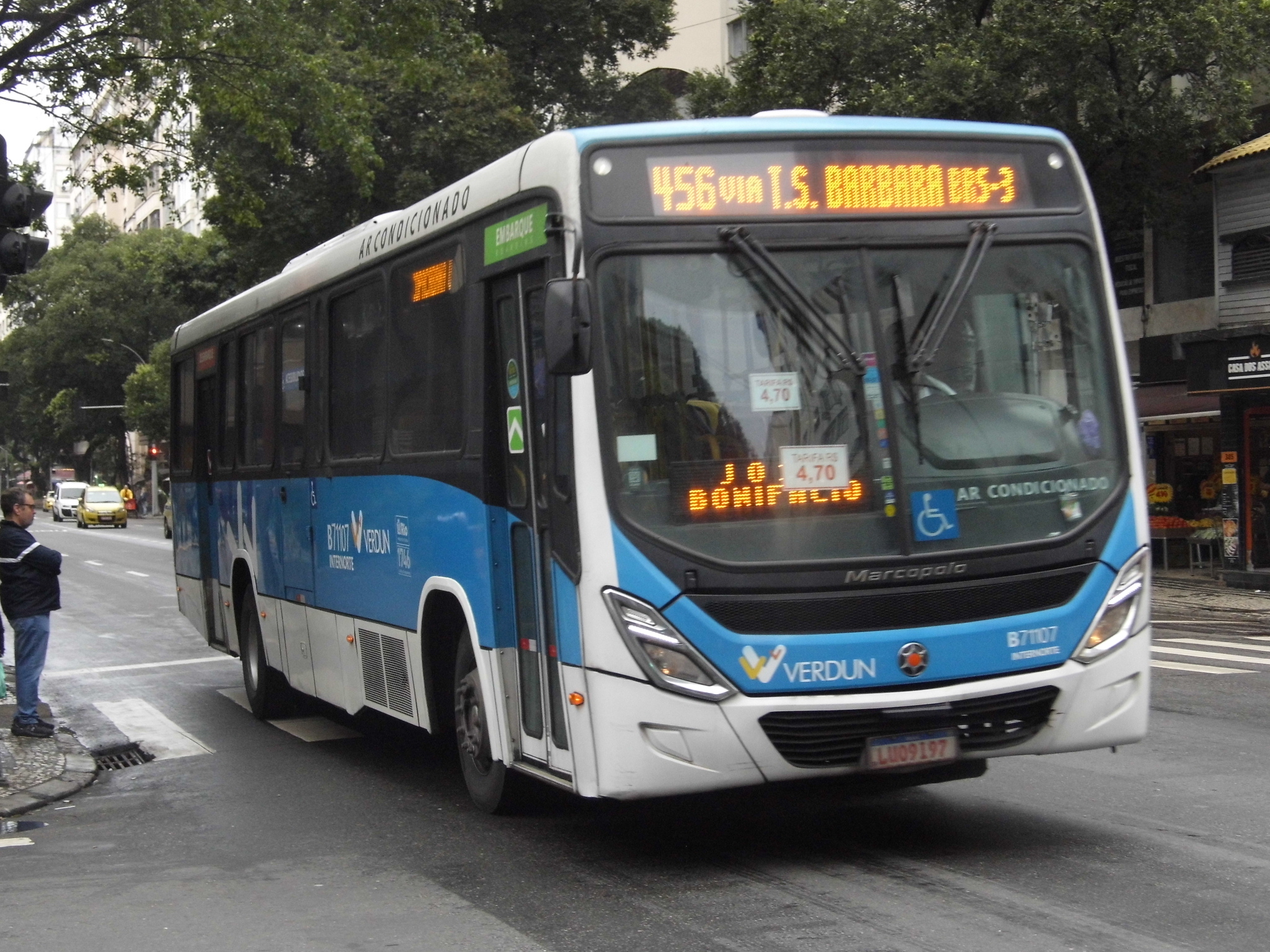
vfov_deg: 25.2
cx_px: 635
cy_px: 476
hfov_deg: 33.2
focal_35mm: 58
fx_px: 2128
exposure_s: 1/250
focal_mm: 10.4
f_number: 3.9
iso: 200
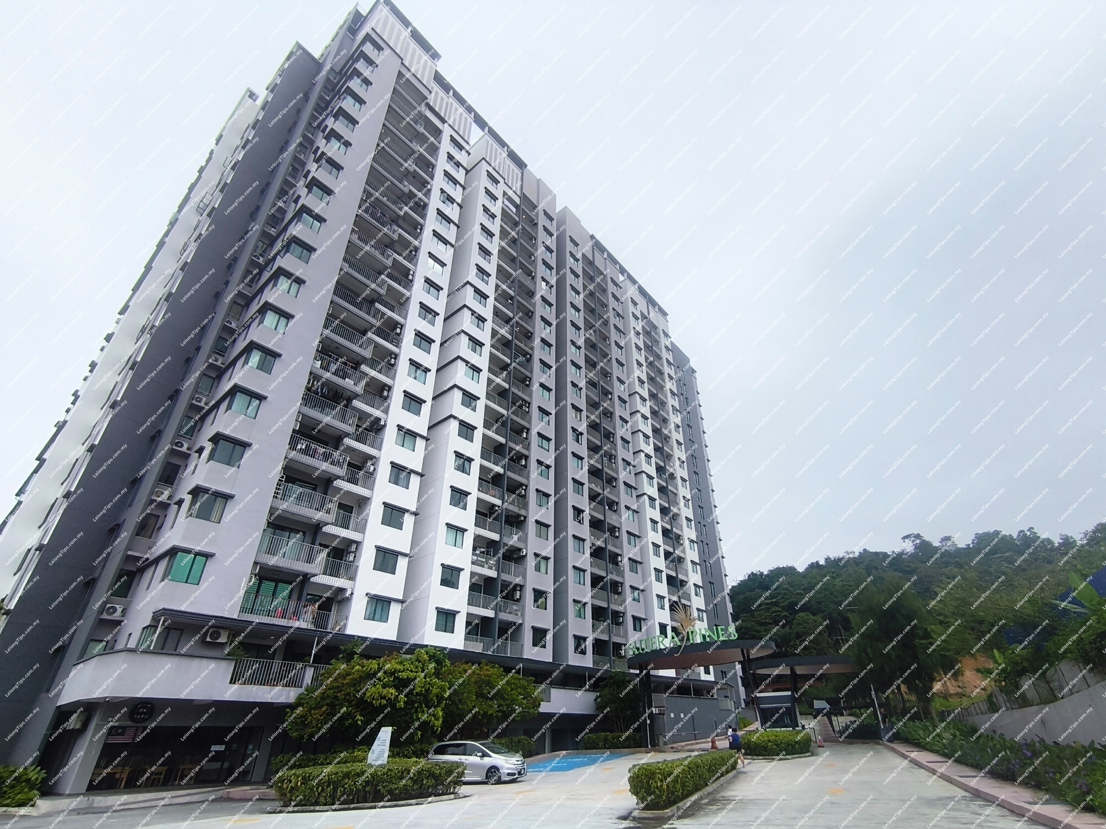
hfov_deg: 98.2
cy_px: 414
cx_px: 553
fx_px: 479
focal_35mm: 15
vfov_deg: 81.7
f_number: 2.2
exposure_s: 1/2307
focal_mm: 1.65
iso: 50
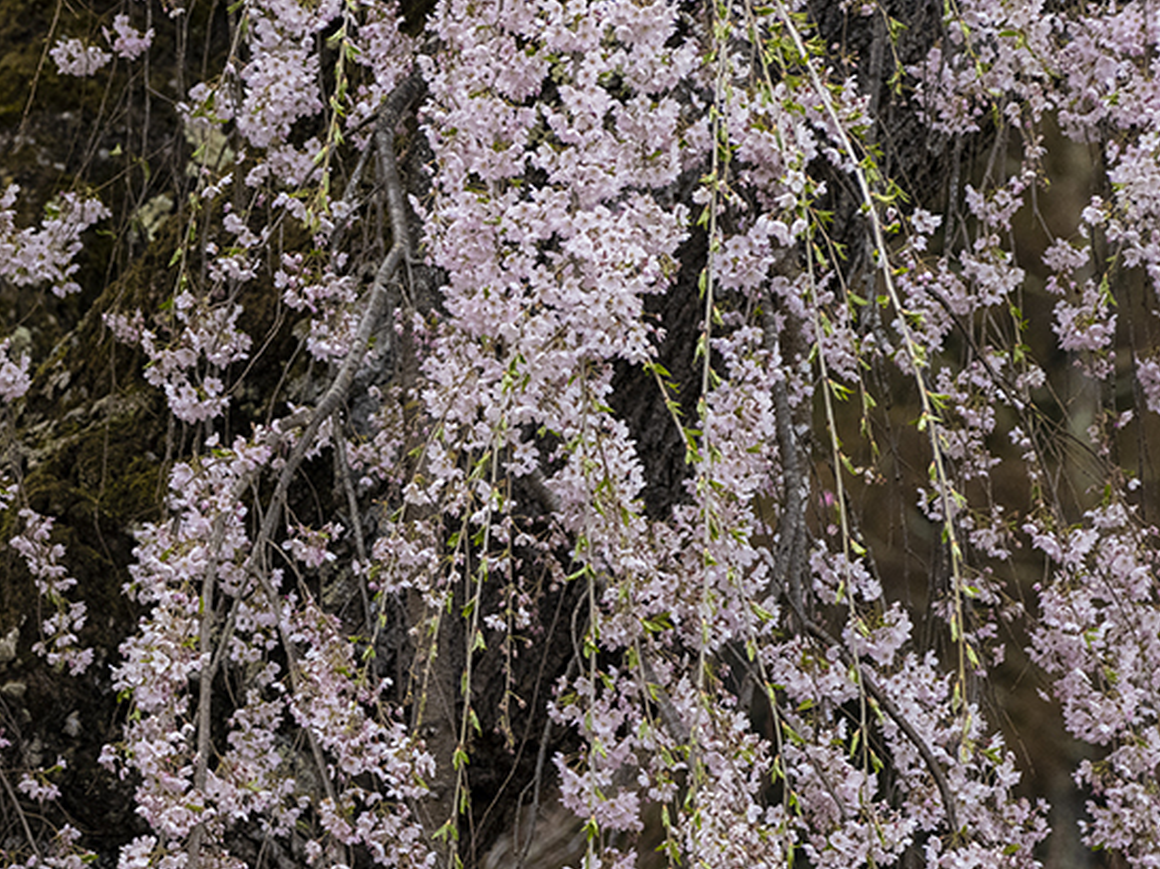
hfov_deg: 4.7
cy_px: 994
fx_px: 14236
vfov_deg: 3.5
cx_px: 117
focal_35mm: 425
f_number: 8
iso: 1250
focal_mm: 183
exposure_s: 1/400
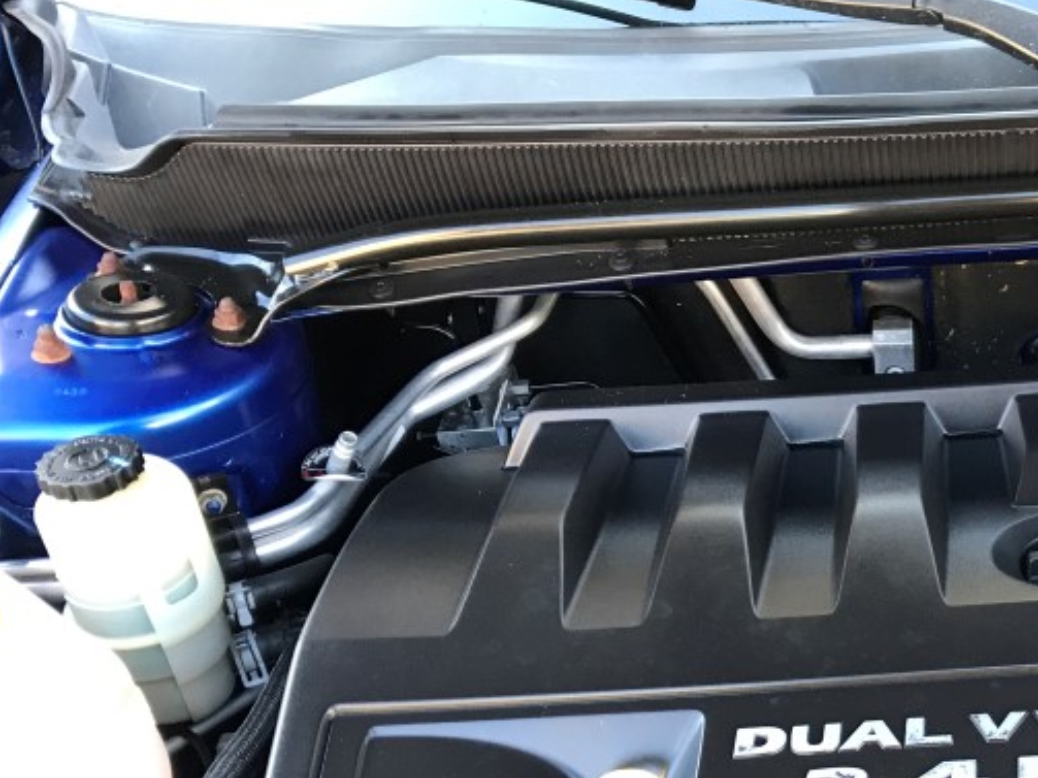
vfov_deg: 25.3
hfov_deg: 31.7
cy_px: 588
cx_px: 986
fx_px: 1709
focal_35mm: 57
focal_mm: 3.99
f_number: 1.8
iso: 25
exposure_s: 1/26
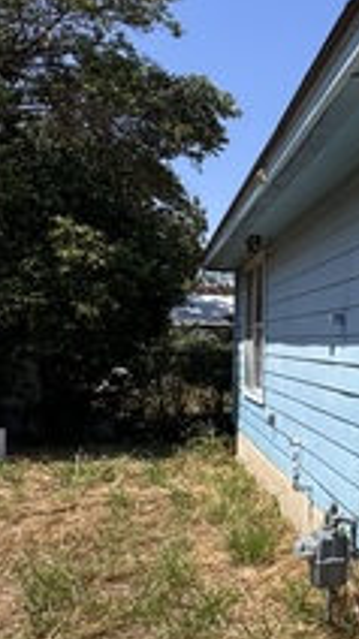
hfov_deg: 21.1
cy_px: 356
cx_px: 567
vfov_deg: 44.5
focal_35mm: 46
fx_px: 780
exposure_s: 1/1567
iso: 50
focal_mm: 2.22
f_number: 2.2
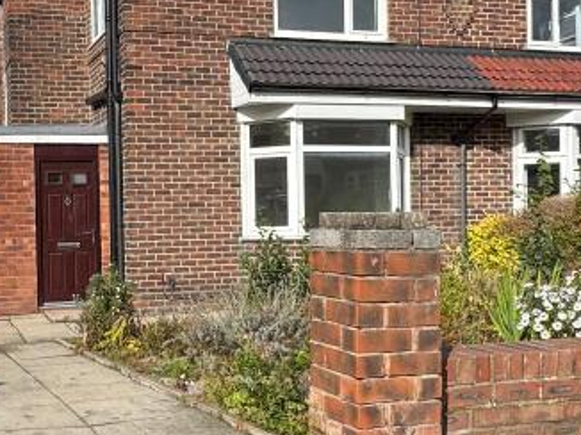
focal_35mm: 44
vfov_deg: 32.8
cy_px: 223
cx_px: 119
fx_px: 738
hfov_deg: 41.2
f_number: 2.2
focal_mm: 2.22
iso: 50
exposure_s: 1/2770
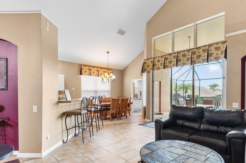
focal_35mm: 20
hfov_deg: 83.9
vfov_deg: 61.6
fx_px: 136
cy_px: 96
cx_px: 135
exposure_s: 1/1.25
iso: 500
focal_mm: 14.7
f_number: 13
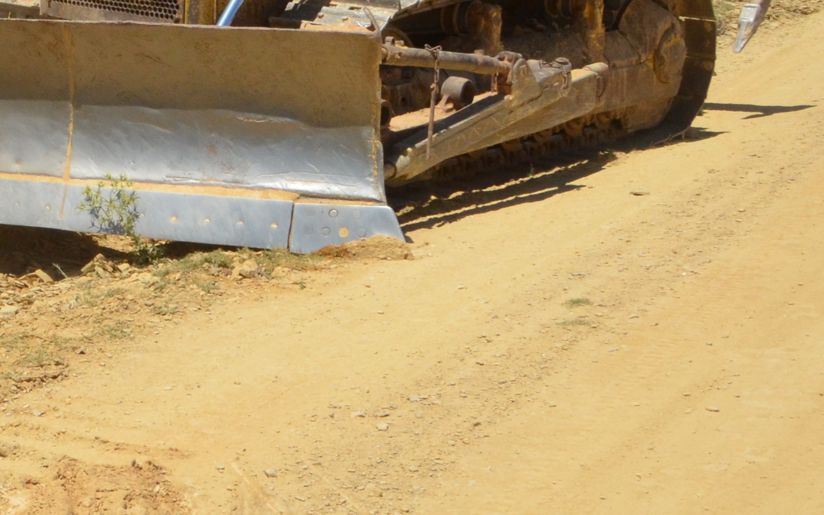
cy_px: 21
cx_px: -285
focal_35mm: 80
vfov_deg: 16.0
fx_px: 1796
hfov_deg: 22.7
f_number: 14
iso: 800
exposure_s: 1/800
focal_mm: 18
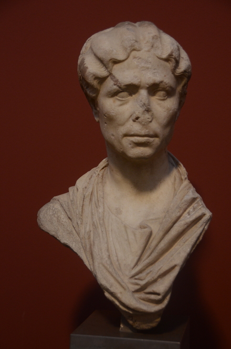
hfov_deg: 20.5
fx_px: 638
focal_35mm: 66
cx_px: 116
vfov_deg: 30.6
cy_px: 174
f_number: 4.5
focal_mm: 44
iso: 1000
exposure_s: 1/13
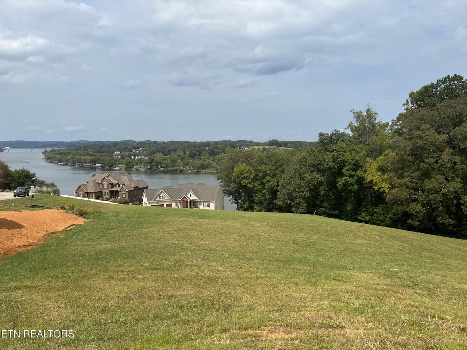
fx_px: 351
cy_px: 175
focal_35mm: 26
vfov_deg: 53.1
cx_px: 234
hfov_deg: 67.3
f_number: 1.5
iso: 50
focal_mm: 5.7
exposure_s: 1/6579
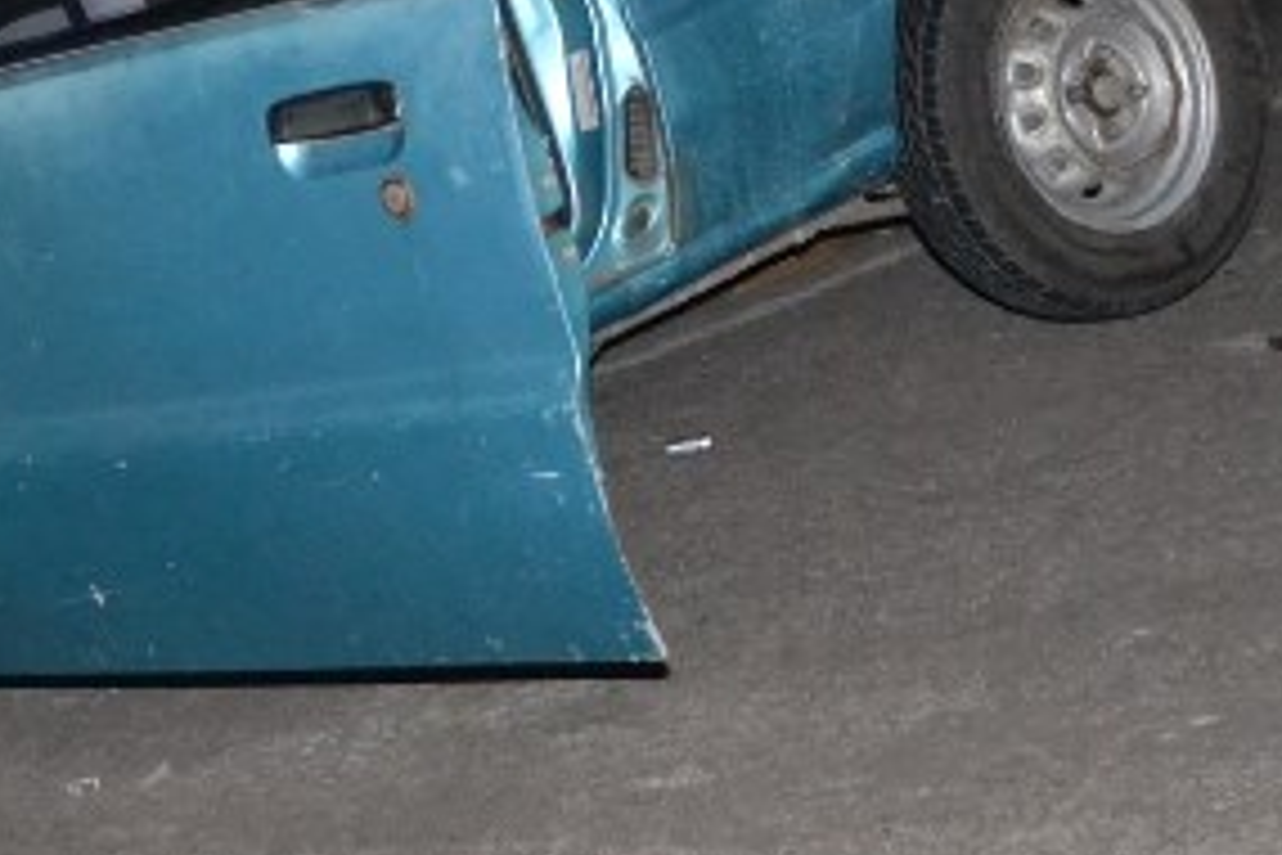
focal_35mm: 97
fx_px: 3454
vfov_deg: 13.4
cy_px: -349
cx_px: 594
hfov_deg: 21.0
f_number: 3.5
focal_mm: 18
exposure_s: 1/60
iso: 3200
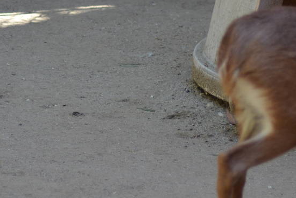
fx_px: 3224
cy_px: 75
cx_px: 198
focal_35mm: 392
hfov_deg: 5.3
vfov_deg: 3.5
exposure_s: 1/320
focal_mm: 90
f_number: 4.5
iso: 400
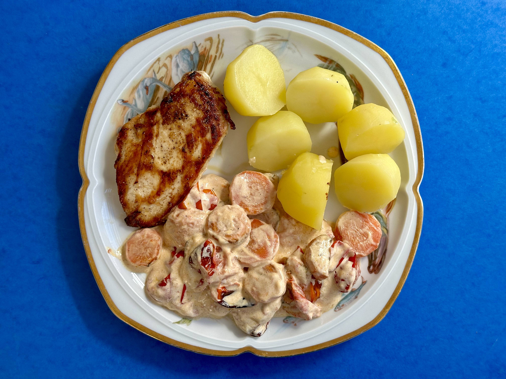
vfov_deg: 30.3
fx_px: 702
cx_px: 253
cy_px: 190
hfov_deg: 39.7
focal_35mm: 48
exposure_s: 1/377
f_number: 1.78
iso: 64
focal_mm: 6.86
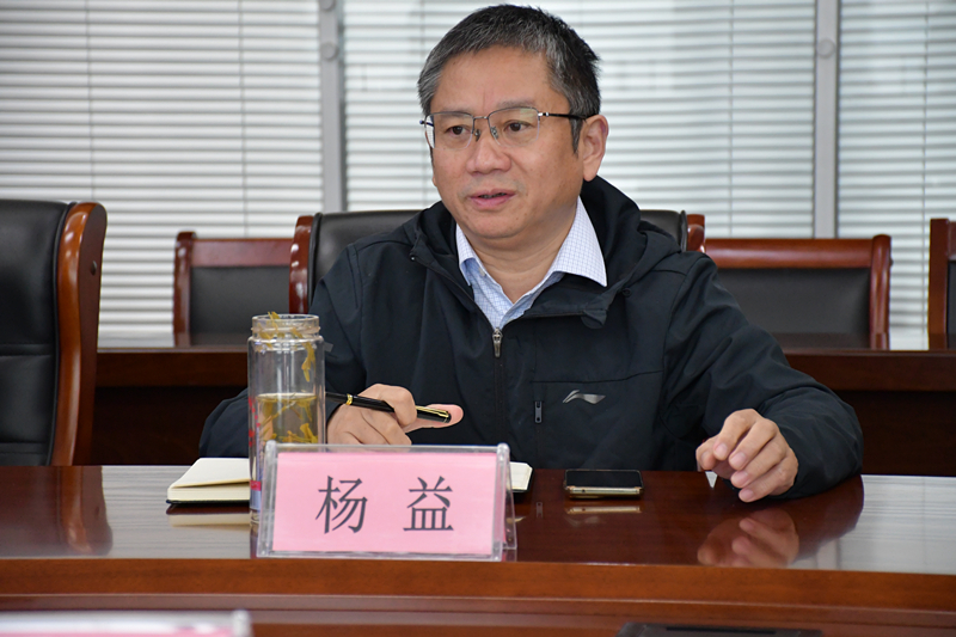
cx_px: 478
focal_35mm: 135
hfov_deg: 15.2
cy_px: 318
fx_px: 3584
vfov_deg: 10.2
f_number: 5.3
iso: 2800
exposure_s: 1/125
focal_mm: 90
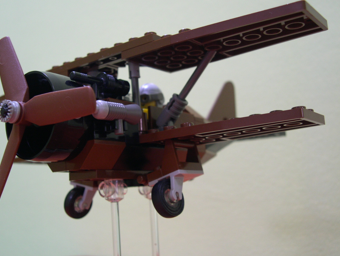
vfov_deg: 34.3
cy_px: 118
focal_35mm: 42
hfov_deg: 44.8
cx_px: 160
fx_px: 413
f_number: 2.8
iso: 100
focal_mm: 8
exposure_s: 1/17.8
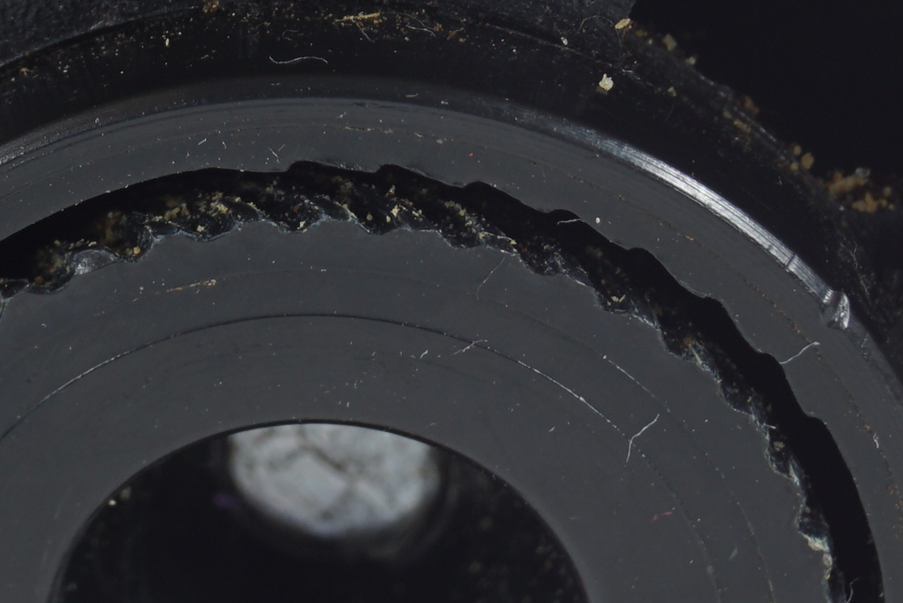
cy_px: -114
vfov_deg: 4.4
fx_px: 7877
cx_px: 6
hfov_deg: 6.5
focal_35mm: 314
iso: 100
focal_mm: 55
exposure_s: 1/125
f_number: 16
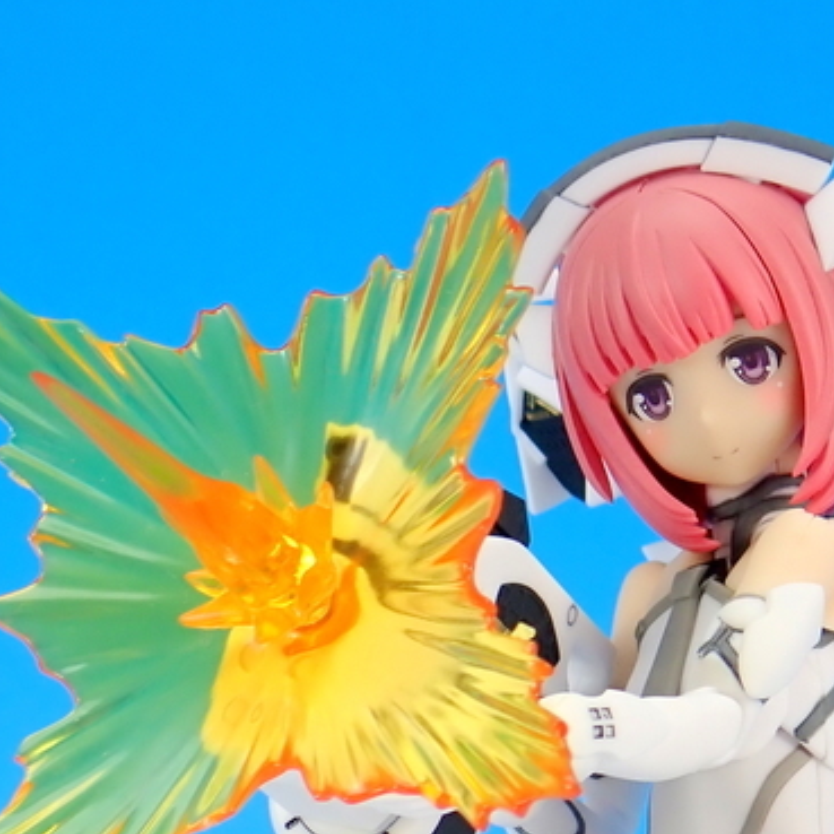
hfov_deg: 7.1
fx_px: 6678
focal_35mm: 245
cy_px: 1022
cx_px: 635
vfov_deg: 7.1
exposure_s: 1/10
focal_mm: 18
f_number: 4.9
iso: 100
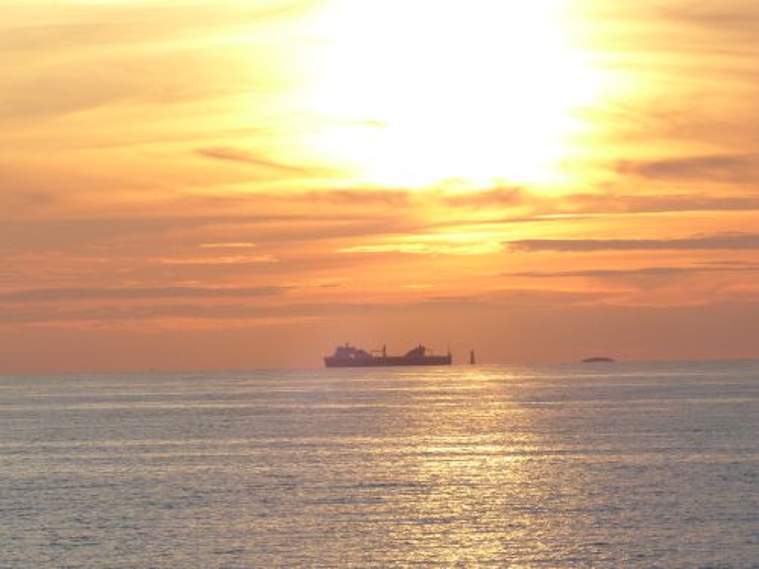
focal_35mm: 323
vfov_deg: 4.6
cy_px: 284
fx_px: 7082
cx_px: 380
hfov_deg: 6.1
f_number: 4.5
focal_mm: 58.2
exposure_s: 1/2000
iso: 400
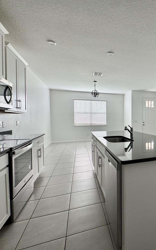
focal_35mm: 20
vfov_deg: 85.1
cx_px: 132
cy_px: 124
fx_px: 136
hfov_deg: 54.1
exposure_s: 1/99
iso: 64
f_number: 2.2
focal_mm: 2.22
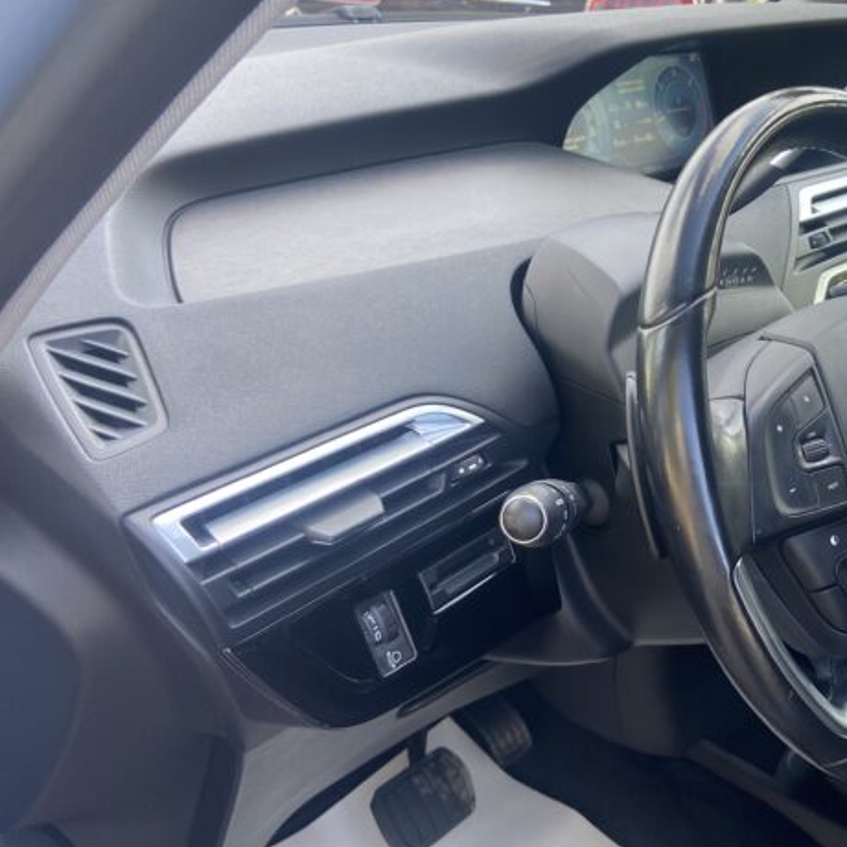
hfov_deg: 39.9
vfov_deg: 41.8
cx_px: 700
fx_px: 1107
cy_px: 455
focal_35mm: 40
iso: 50
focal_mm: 4.25
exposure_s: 1/121
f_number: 1.8
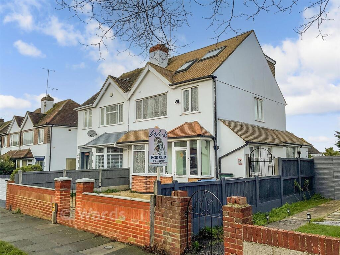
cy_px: 128
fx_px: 285
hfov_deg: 61.7
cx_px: 170
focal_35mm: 29
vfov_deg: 48.2
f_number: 1.8
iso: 16
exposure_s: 1/750
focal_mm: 3
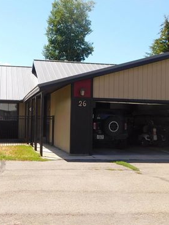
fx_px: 318
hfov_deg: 29.6
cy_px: 112
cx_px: 67
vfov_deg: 38.9
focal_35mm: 49
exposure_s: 1/640
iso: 125
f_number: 3.5
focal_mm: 6.3
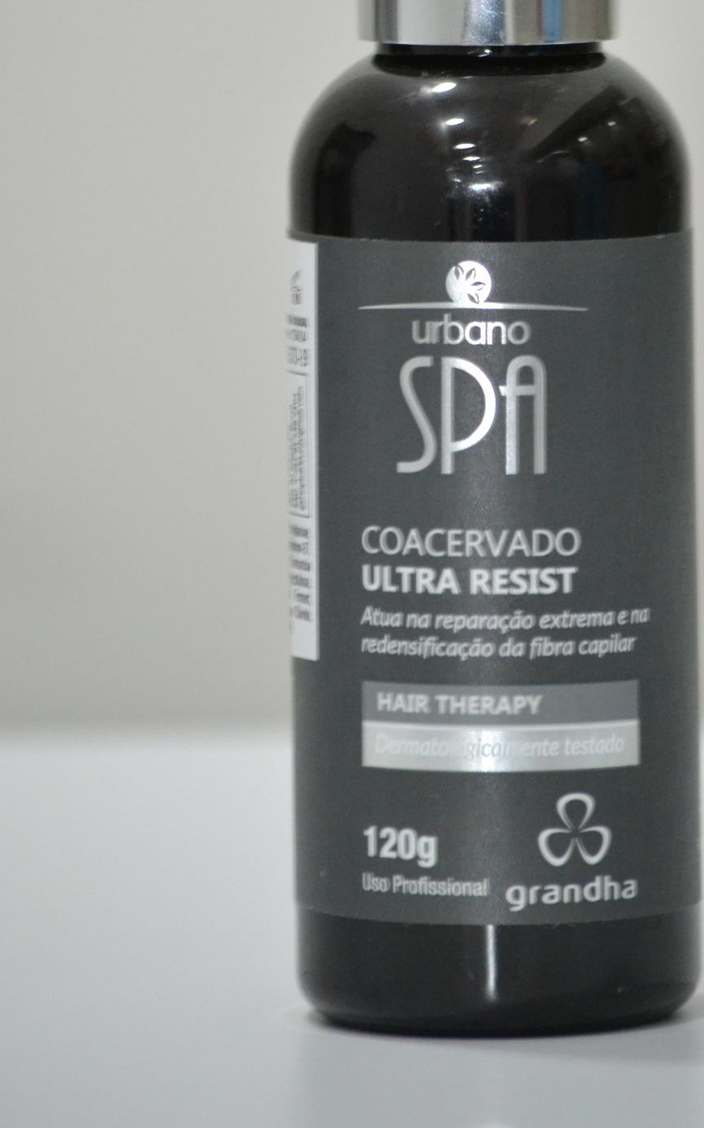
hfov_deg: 4.1
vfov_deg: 6.6
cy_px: 220
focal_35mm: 317
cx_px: 509
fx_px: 9733
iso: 1600
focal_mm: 125
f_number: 5
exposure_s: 1/100
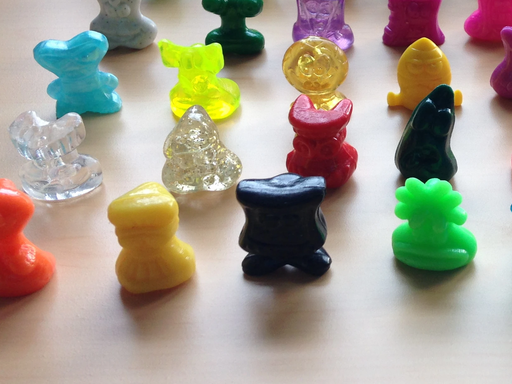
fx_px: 976
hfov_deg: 28.2
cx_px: 465
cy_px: 88
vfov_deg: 22.0
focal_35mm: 66
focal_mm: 4.12
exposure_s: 1/60
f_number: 2.4
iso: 50
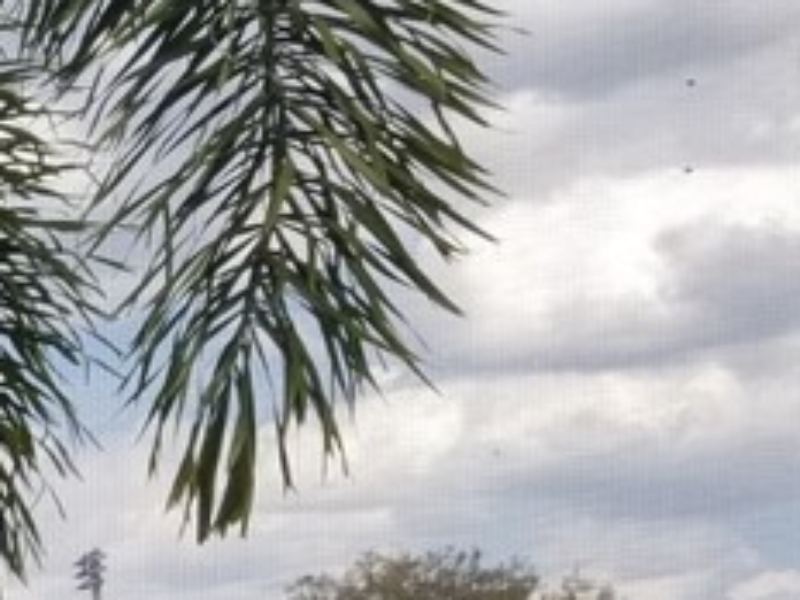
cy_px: 928
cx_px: -952
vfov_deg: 12.2
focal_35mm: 115
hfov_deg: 13.7
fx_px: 2658
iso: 50
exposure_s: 1/1620
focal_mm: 4.25
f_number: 1.7
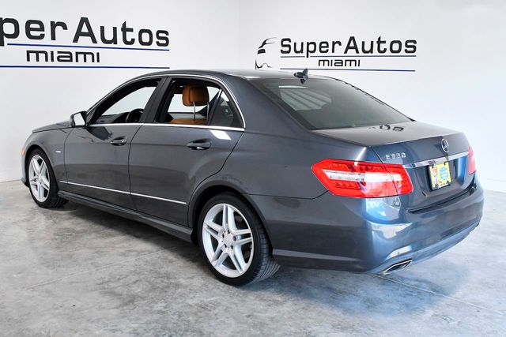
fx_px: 506
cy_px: 168
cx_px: 253
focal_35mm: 36
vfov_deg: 36.9
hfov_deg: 53.1
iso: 2500
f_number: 4.5
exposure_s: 1/1250
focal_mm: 24
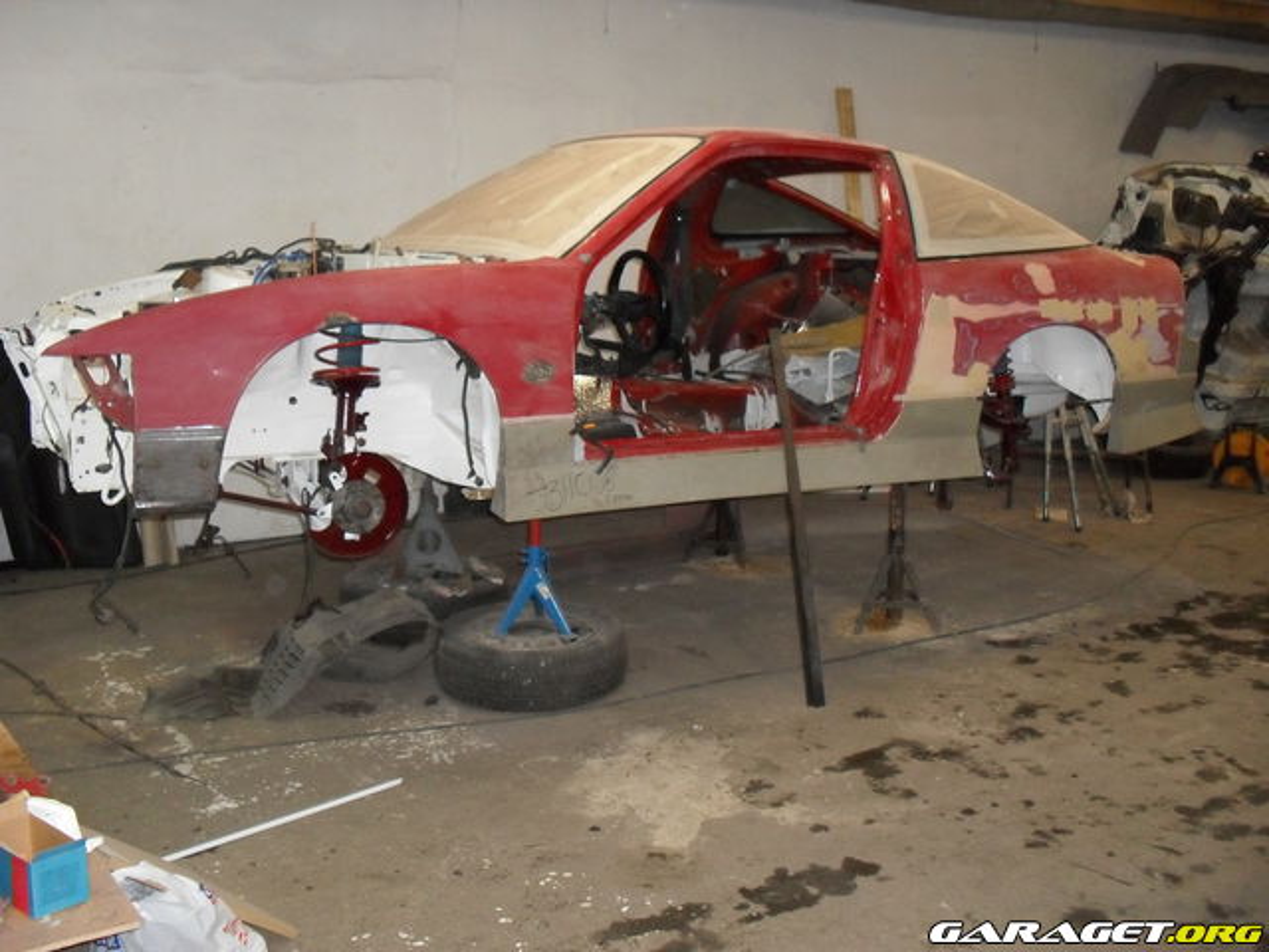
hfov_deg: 52.6
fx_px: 1283
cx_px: 634
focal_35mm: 35
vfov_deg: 40.7
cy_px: 476
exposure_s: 1/45
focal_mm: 6.3
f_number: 3.2
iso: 320
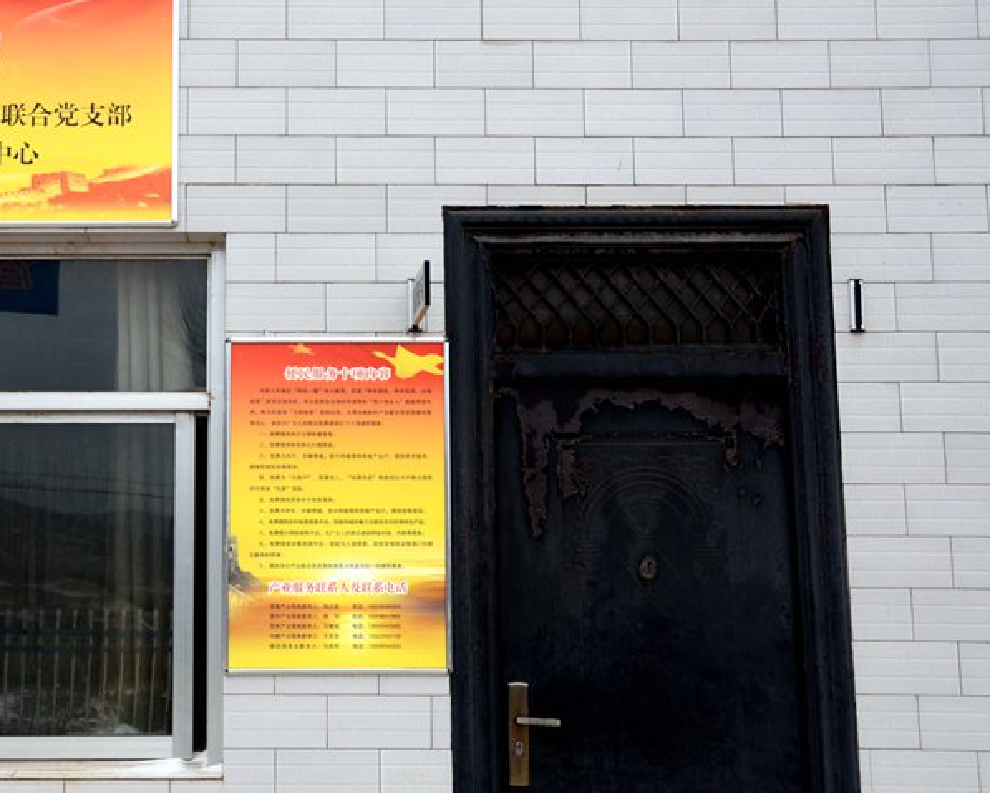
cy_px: 376
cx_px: 287
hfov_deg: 35.4
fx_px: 1524
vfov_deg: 29.1
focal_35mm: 52
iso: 640
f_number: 5.6
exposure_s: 1/2000
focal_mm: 26
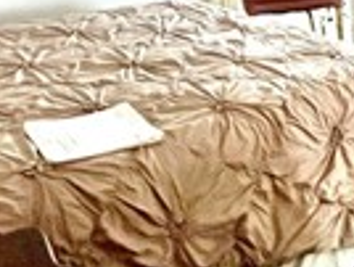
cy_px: -143
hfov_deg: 31.0
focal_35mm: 62
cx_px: 230
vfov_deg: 20.2
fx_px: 635
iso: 800
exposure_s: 1/60
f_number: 1.8
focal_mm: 1.57
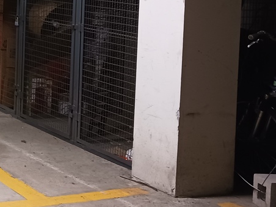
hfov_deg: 20.7
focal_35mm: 86
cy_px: -22
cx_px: -83
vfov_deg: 16.6
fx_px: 686
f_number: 1.8
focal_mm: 4
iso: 250
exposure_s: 1/24
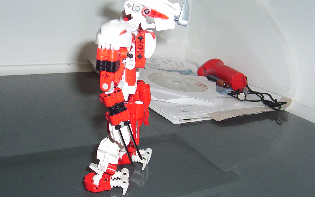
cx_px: 162
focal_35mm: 59
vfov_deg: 22.0
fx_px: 507
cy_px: 95
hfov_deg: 34.5
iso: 140
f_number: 2.97
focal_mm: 7.1
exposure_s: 1/69.5
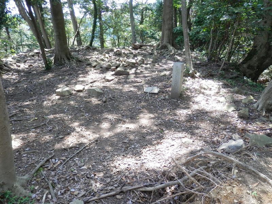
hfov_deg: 69.4
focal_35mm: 25
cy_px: 102
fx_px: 196
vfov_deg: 54.9
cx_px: 136
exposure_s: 1/50
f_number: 3
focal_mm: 4.5
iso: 80
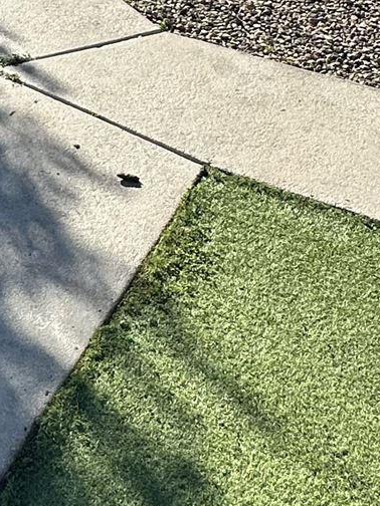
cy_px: -226
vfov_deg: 24.5
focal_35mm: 64
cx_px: -81
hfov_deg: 21.3
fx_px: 937
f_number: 2.2
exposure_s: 1/1855
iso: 50
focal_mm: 2.22
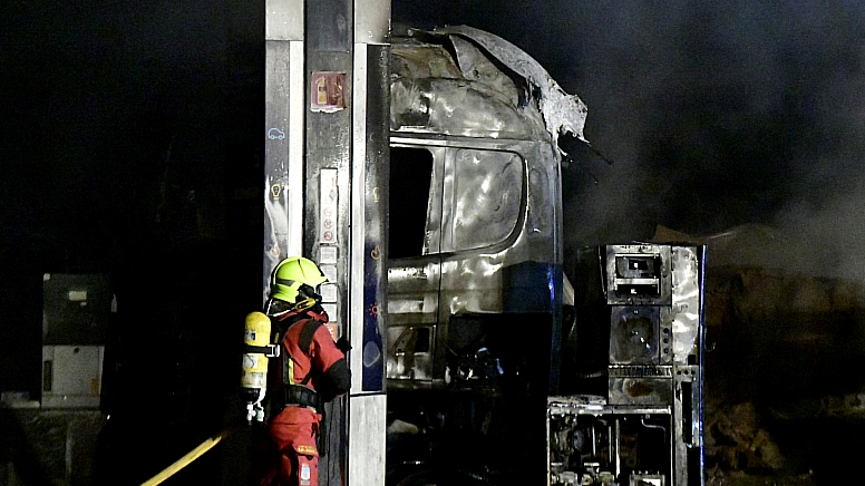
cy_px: 195
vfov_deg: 3.7
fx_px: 7429
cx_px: 620
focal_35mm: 324
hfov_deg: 6.7
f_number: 3.5
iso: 25600
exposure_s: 1/250
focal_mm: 200
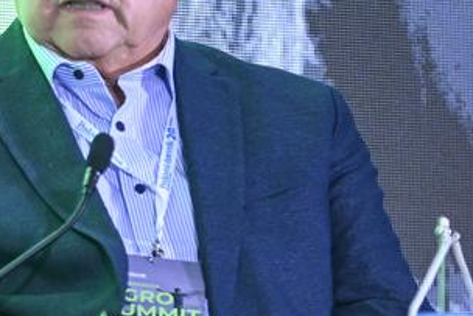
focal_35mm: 579
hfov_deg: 3.6
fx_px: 7611
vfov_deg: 2.4
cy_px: 345
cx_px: -40
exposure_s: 1/320
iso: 1250
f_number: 2.8
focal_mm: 110
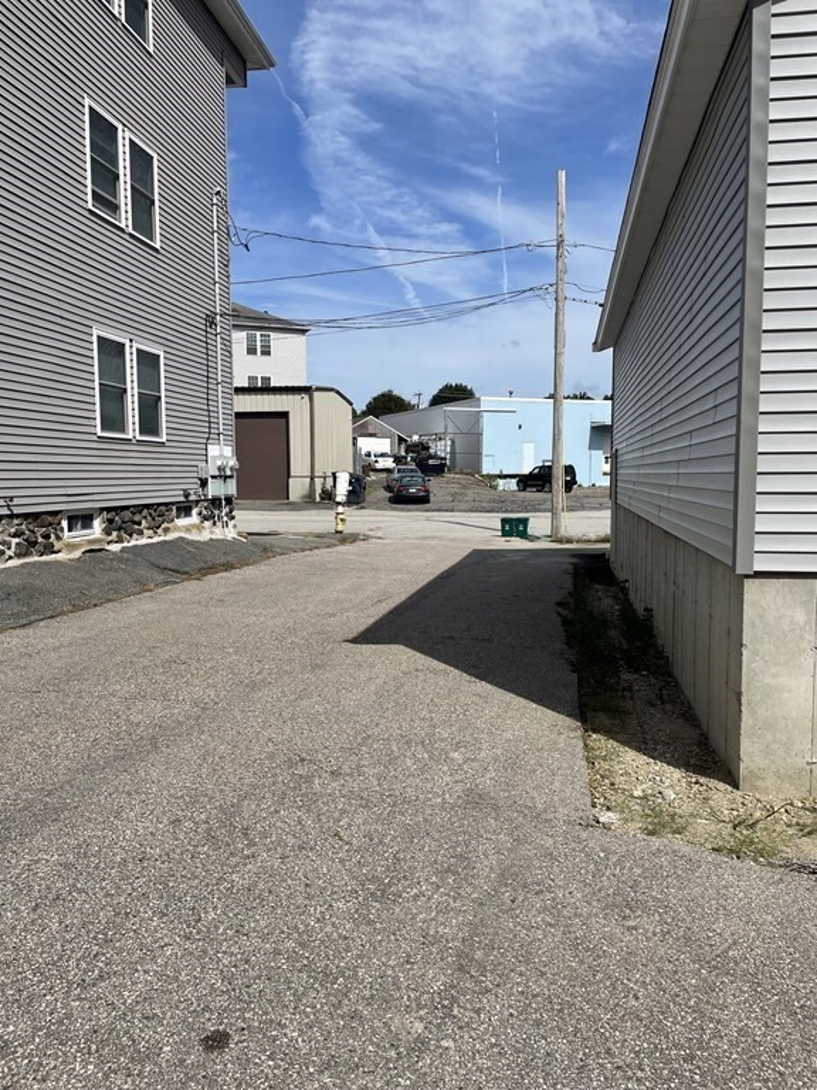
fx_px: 818
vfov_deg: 67.3
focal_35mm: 26
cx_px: 408
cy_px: 545
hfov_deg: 53.1
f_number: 1.6
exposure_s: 1/5291
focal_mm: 4.2
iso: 32
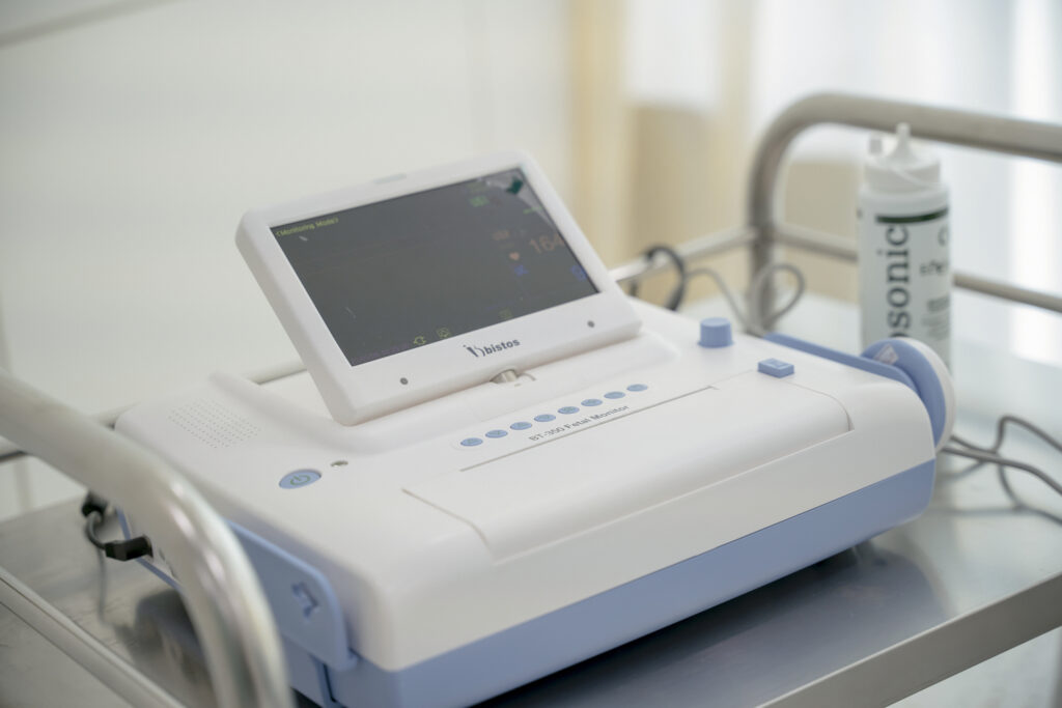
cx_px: 531
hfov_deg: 28.8
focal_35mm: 70
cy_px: 354
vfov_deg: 19.5
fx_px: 2065
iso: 500
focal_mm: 70
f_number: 3.2
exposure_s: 1/250
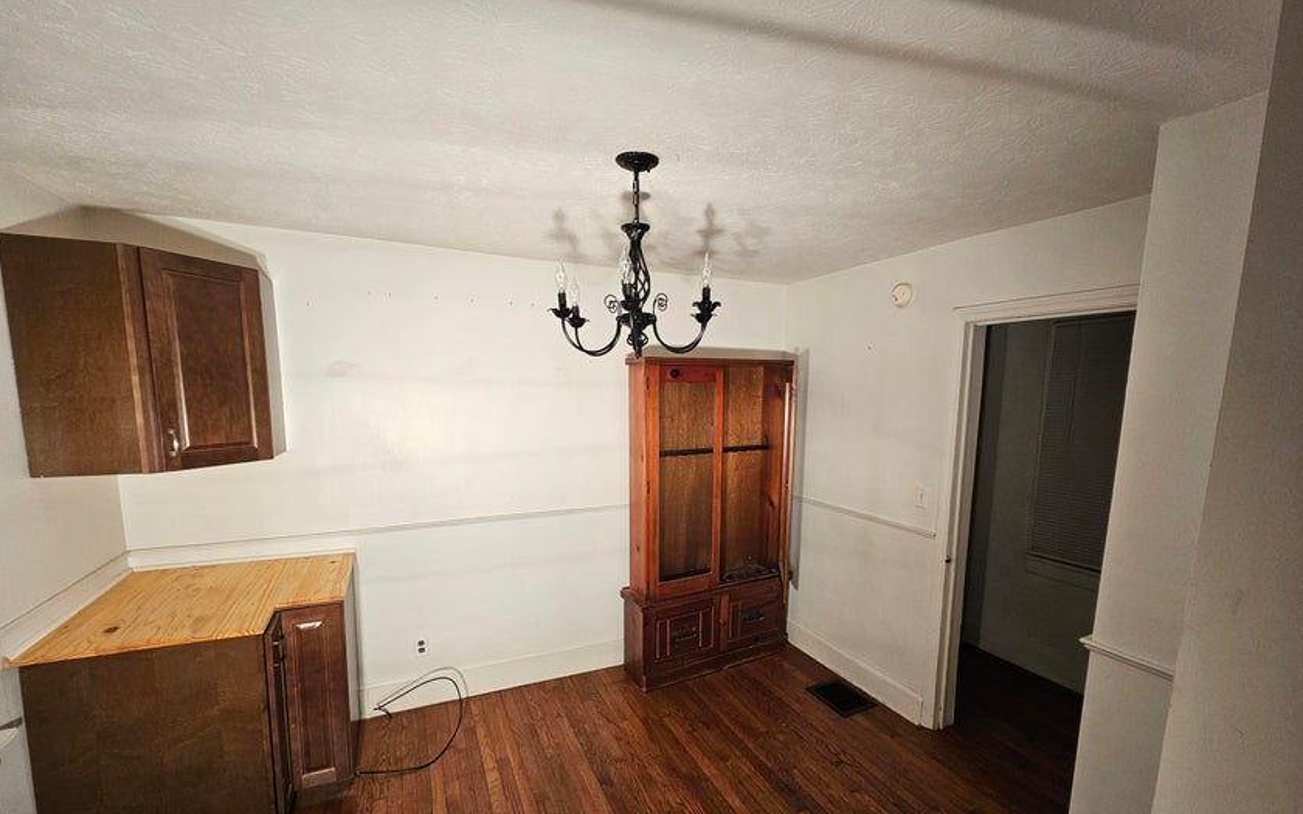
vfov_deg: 78.3
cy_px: 454
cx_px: 645
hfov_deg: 105.3
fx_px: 497
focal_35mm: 14
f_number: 2.2
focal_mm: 2.2
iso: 80
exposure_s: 1/60
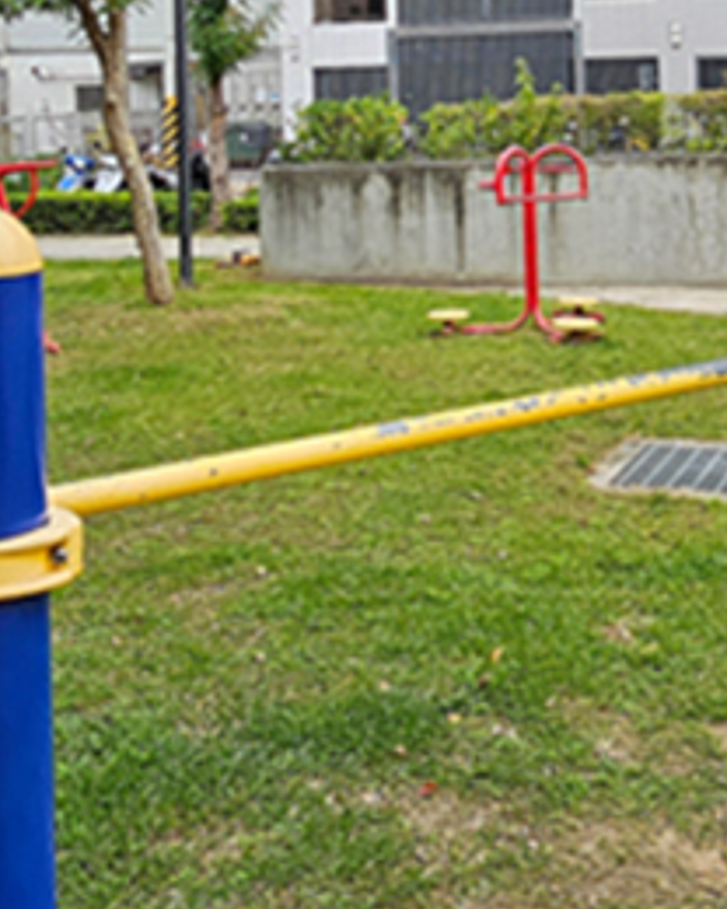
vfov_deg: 35.4
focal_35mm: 50
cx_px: 461
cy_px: 112
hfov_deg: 30.1
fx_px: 1345
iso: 50
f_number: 2.2
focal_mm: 2.2
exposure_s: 1/455
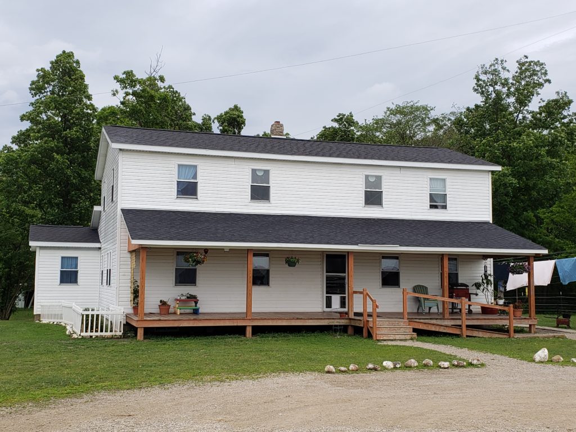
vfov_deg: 53.1
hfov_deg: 67.3
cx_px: 288
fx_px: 433
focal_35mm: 26
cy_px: 216
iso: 50
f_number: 2.4
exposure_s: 1/799
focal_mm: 4.3
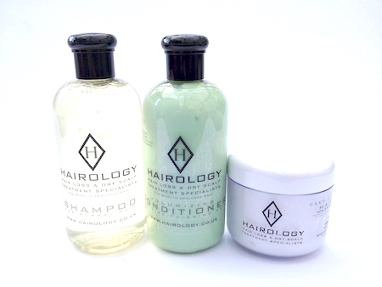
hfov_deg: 52.6
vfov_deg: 40.7
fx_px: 386
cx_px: 191
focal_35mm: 35
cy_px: 144
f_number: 2.4
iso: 64
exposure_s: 1/120
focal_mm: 4.28
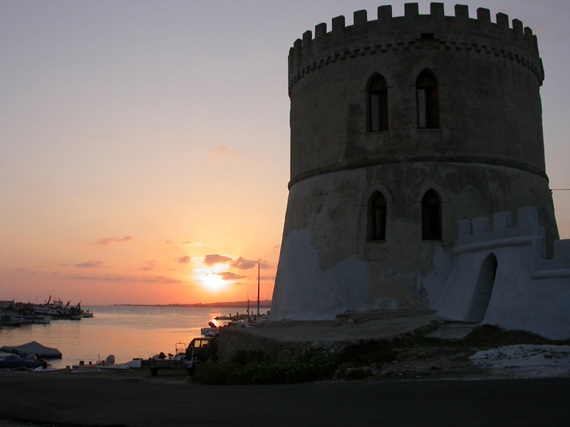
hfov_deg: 49.0
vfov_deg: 37.7
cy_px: 214
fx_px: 626
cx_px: 285
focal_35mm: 38
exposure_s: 1/200
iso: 100
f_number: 6
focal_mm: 7.85
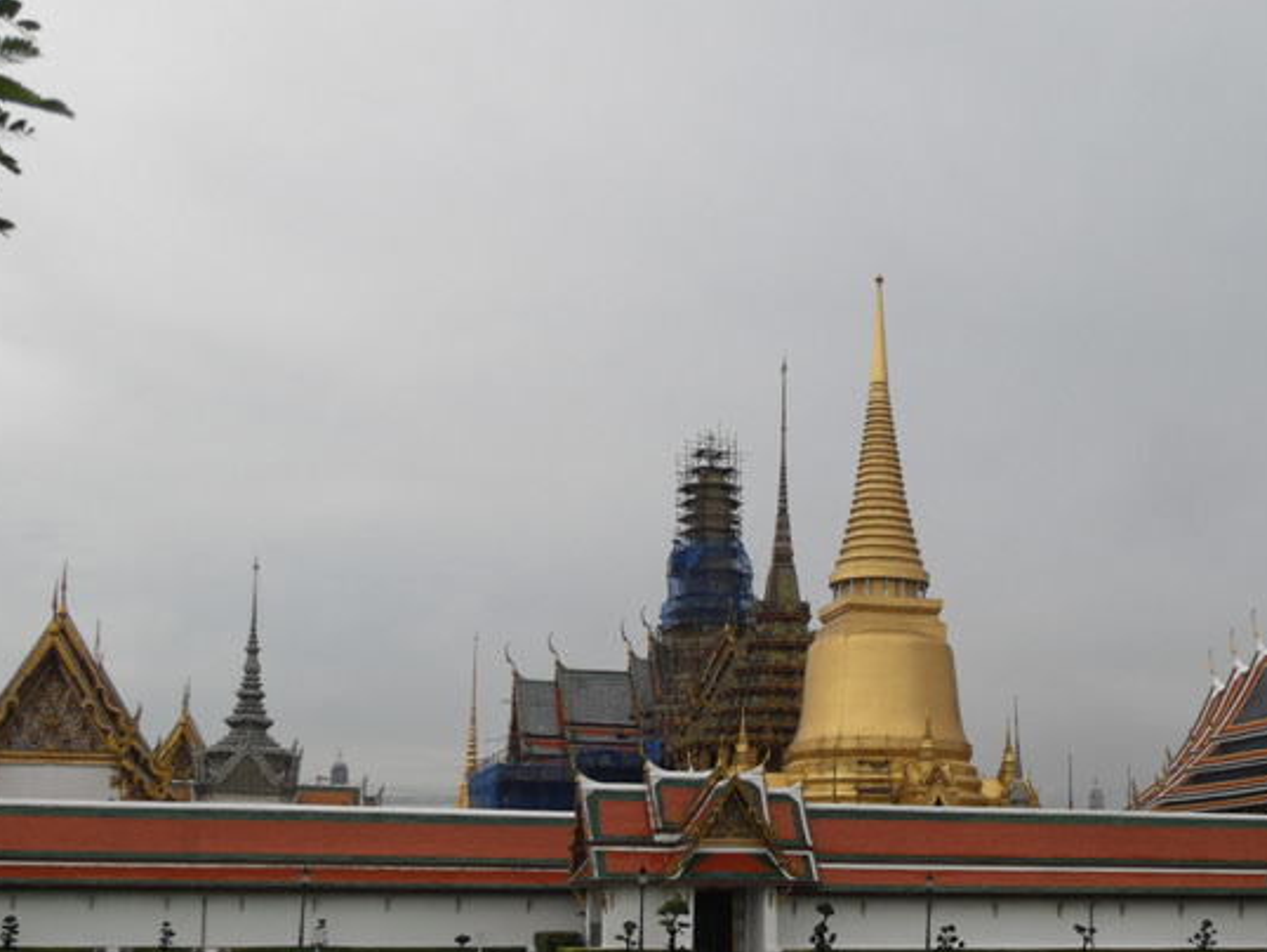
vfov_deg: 27.9
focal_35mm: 52
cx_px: 850
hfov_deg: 36.4
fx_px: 1904
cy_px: 641
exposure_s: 1/125
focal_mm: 7.5
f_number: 8.1
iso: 80
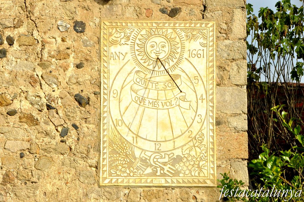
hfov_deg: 19.5
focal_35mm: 105
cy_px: 101
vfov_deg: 13.0
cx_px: 152
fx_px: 886
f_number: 11
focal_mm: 70
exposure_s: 1/2000
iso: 1600
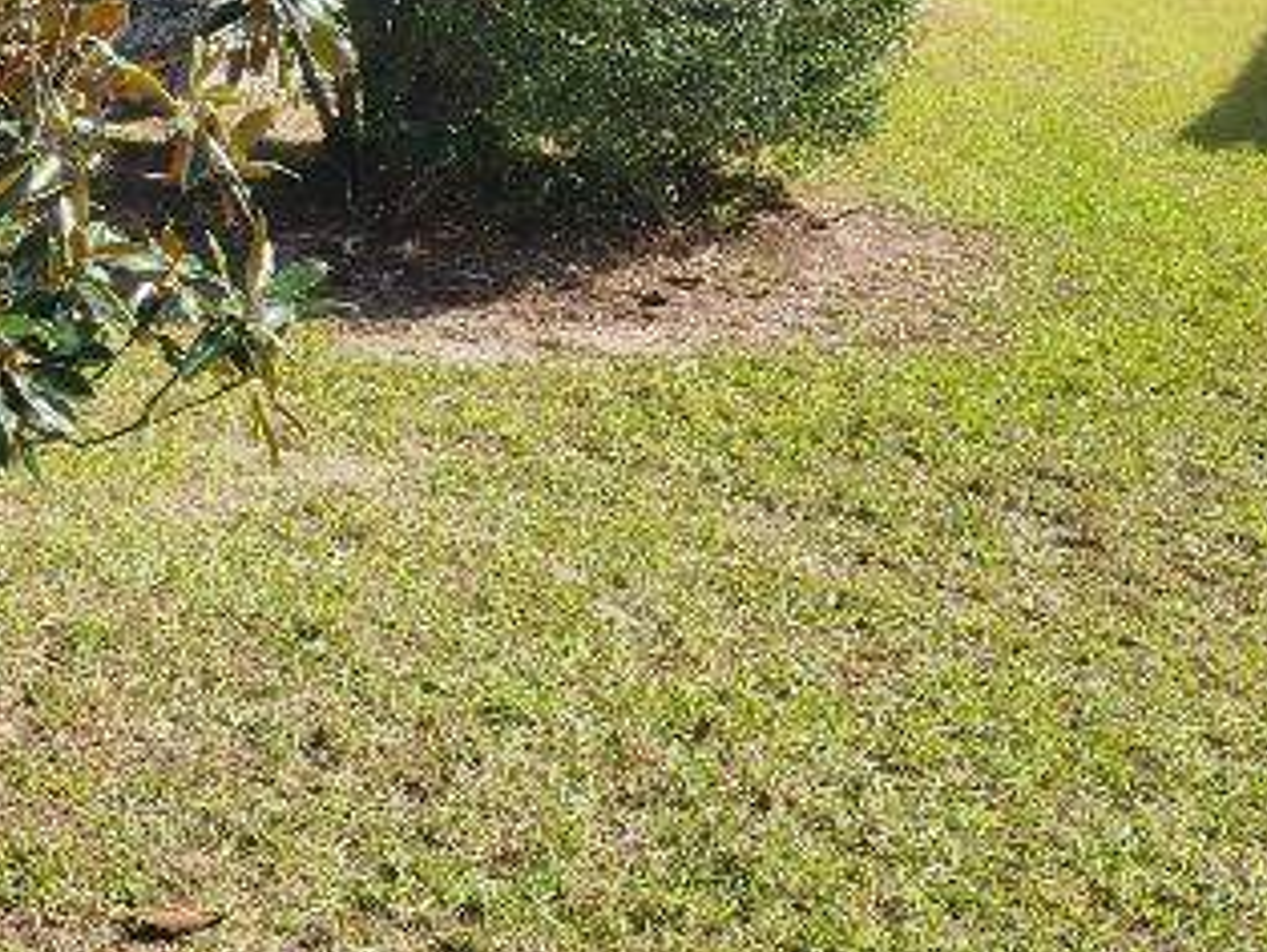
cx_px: -234
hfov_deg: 23.8
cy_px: -12
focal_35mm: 75
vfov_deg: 19.1
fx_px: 2747
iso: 12
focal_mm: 6.4
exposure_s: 1/553
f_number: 1.8
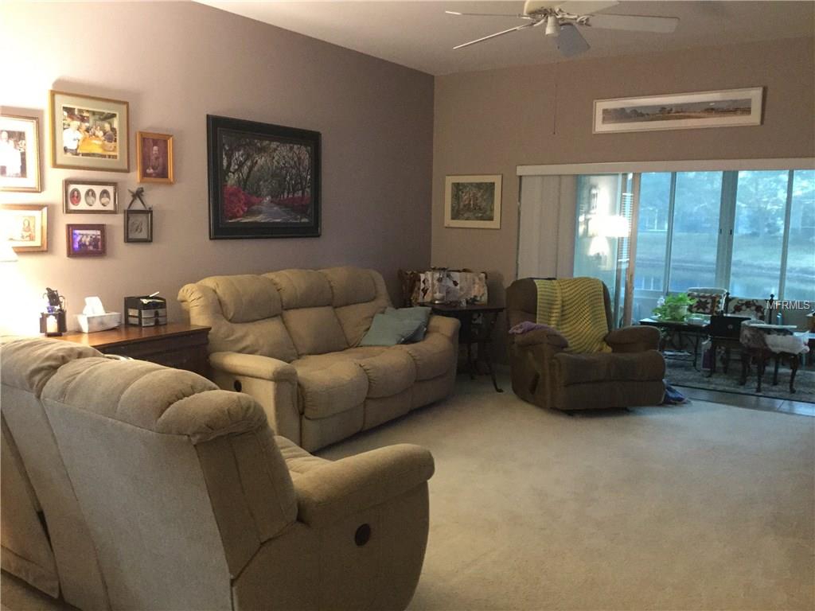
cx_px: 408
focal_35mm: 31
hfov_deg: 58.4
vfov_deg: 45.4
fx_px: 730
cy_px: 306
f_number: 2.4
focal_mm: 3.3
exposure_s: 1/15
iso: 320
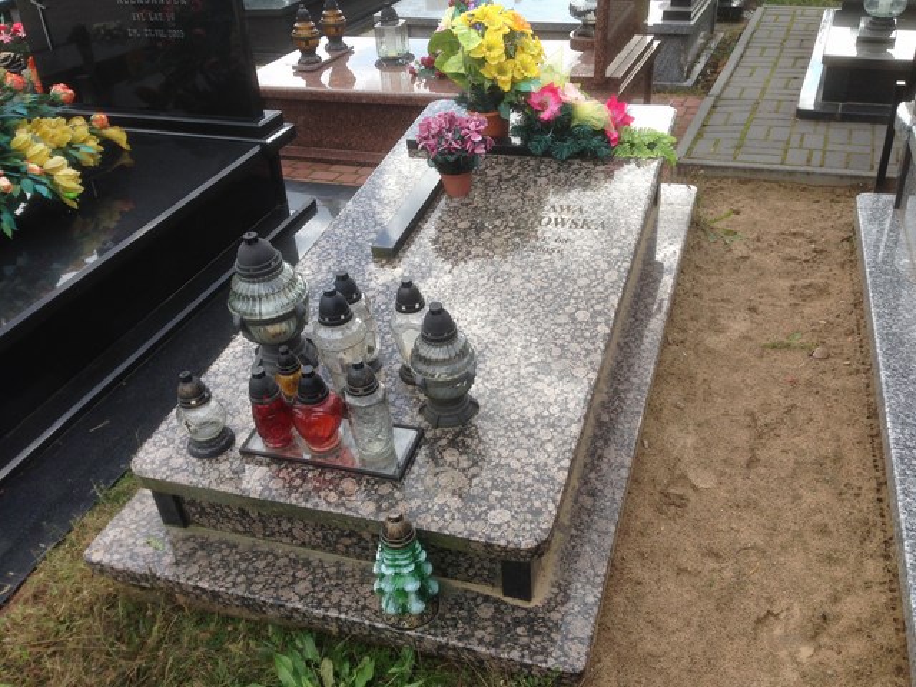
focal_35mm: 33
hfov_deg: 55.4
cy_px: 344
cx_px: 458
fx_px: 873
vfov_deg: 42.9
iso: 50
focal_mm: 4.12
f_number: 2.4
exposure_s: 1/420
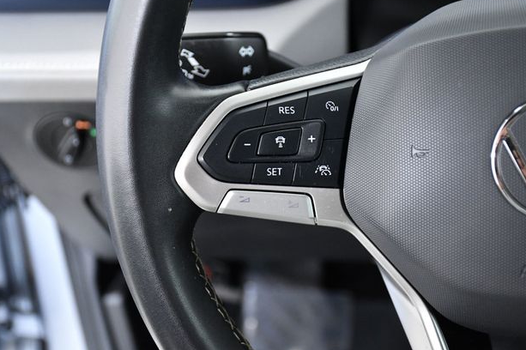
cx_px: 271
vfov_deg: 19.4
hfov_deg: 28.9
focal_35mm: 70
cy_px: 170
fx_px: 1022
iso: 2500
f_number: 4.8
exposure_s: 1/100
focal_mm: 45
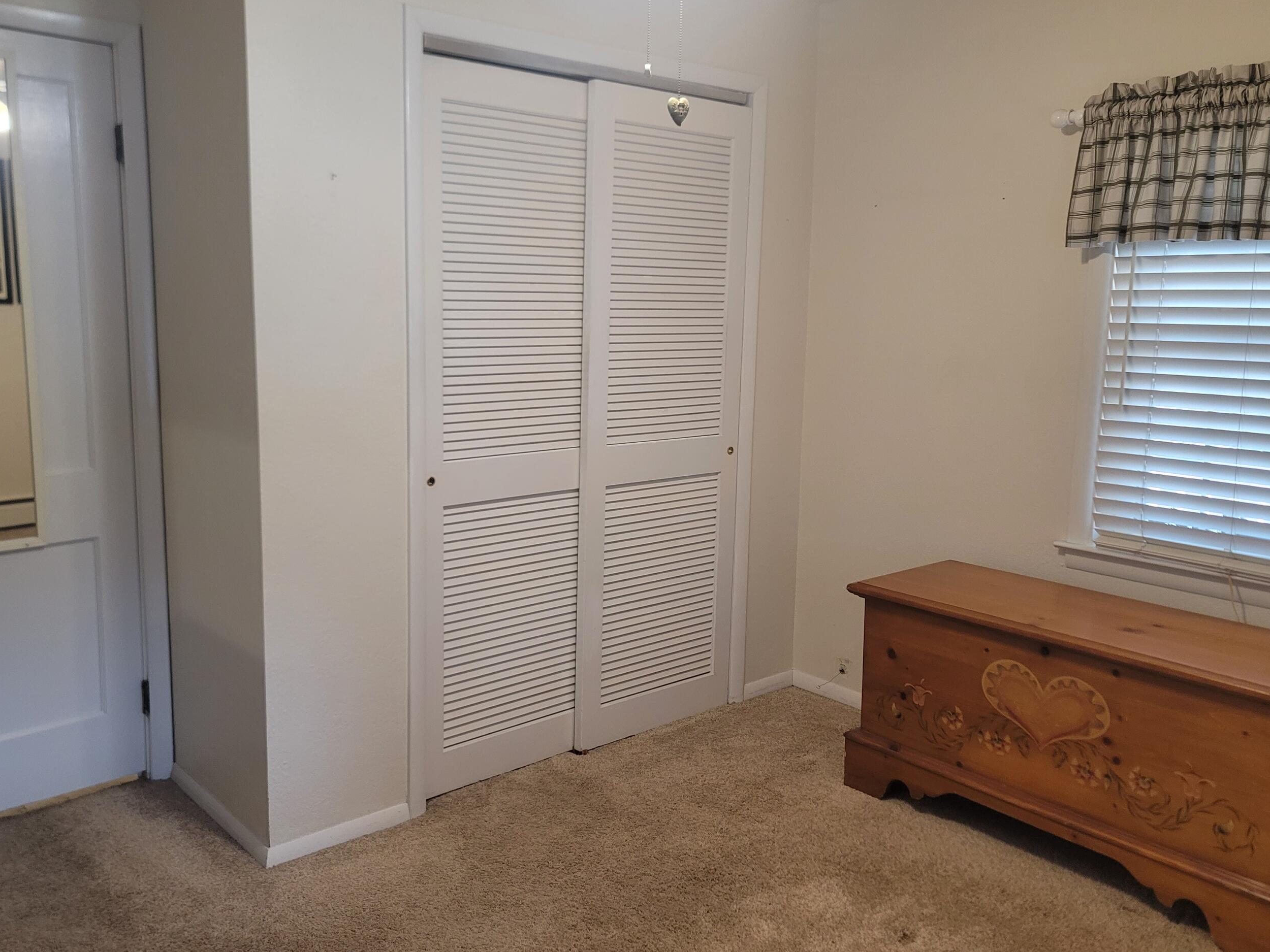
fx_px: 1101
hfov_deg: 59.9
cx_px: 589
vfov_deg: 46.8
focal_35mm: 30
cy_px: 439
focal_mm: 7
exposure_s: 1/120
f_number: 1.8
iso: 320
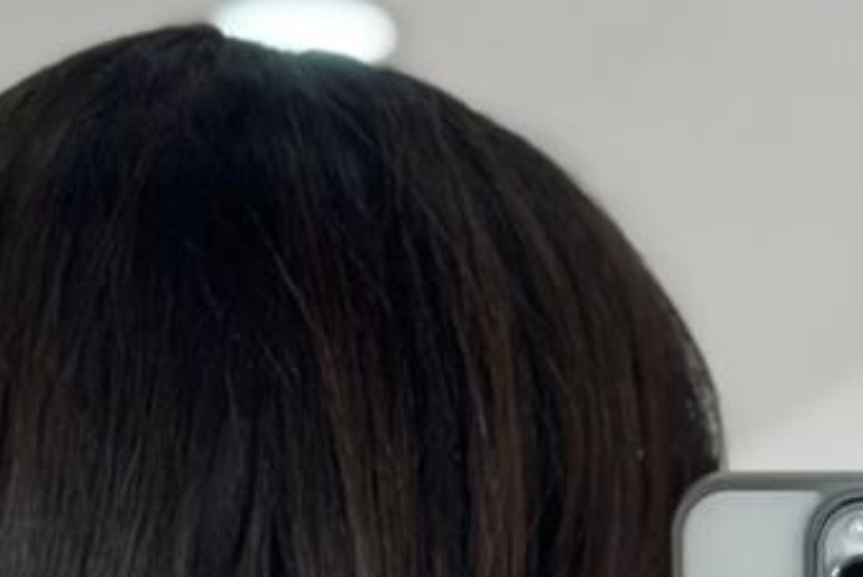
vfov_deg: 5.4
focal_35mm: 236
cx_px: 587
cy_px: 1859
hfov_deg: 8.7
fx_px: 5662
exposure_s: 1/230
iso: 80
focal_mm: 6.86
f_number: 1.78
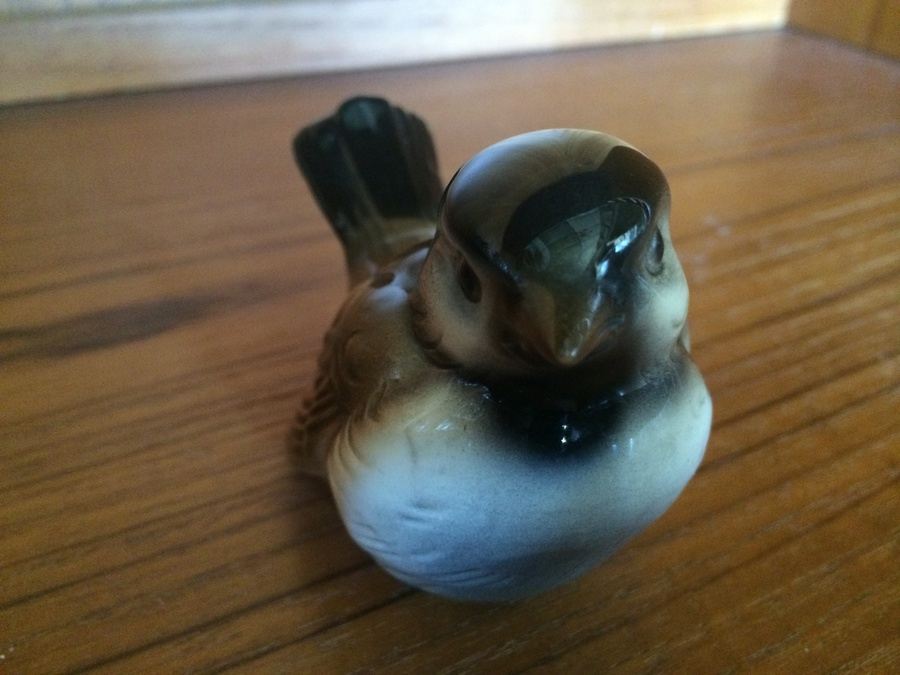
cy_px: 338
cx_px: 450
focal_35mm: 30
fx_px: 780
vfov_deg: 46.8
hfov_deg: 60.0
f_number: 2.2
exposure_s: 1/15
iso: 500
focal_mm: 4.12
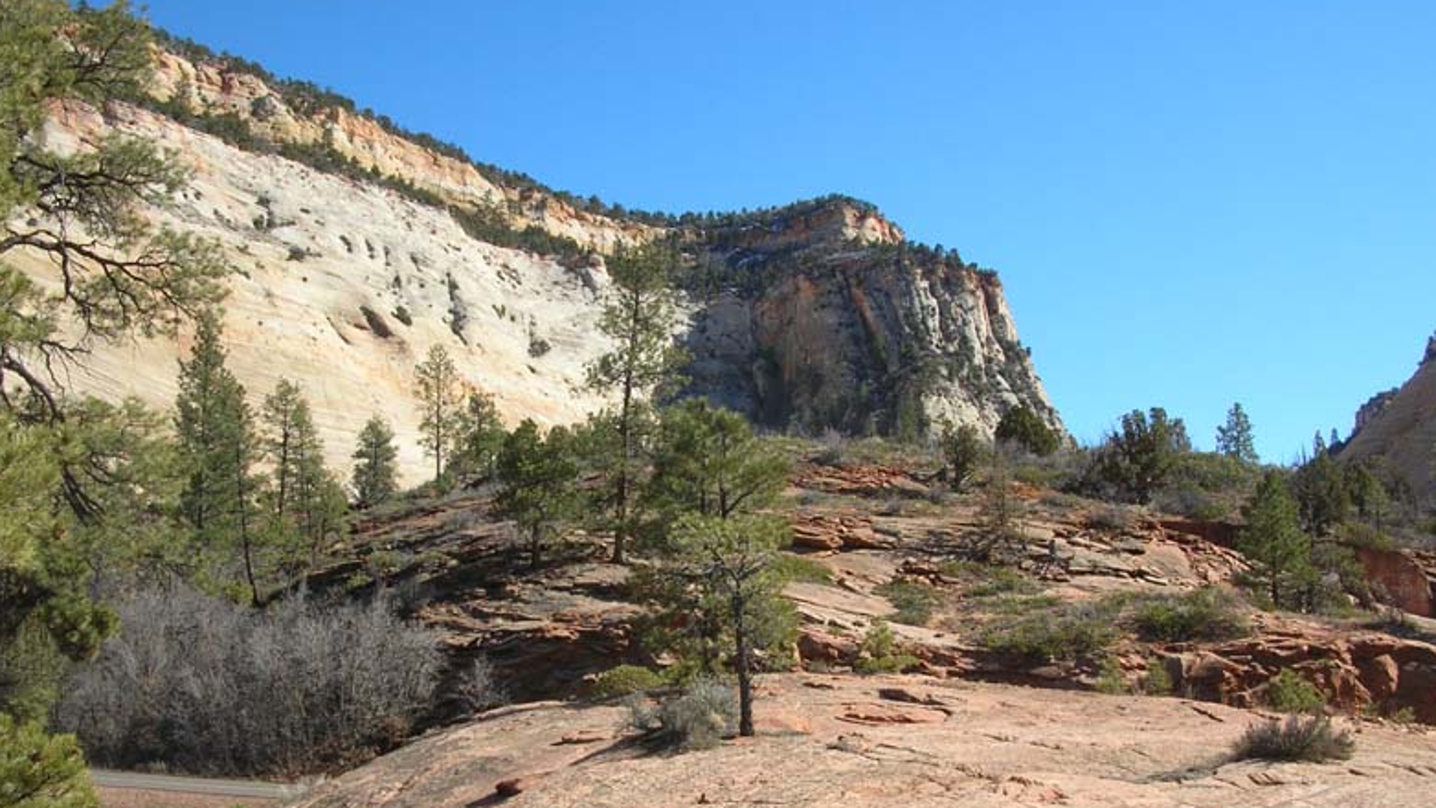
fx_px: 1485
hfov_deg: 51.6
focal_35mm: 39
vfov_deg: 30.2
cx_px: 724
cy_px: 532
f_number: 5.6
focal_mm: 5.8
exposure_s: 1/196
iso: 50
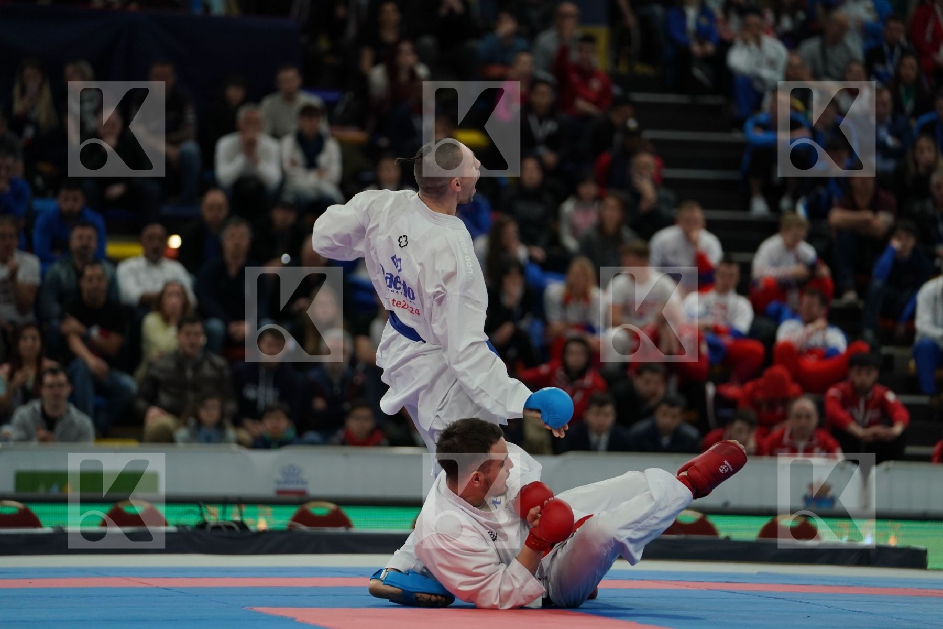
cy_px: 314
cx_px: 472
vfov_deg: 8.3
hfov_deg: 12.5
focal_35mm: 165
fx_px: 4322
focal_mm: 165
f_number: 2.8
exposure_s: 1/1000
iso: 1250
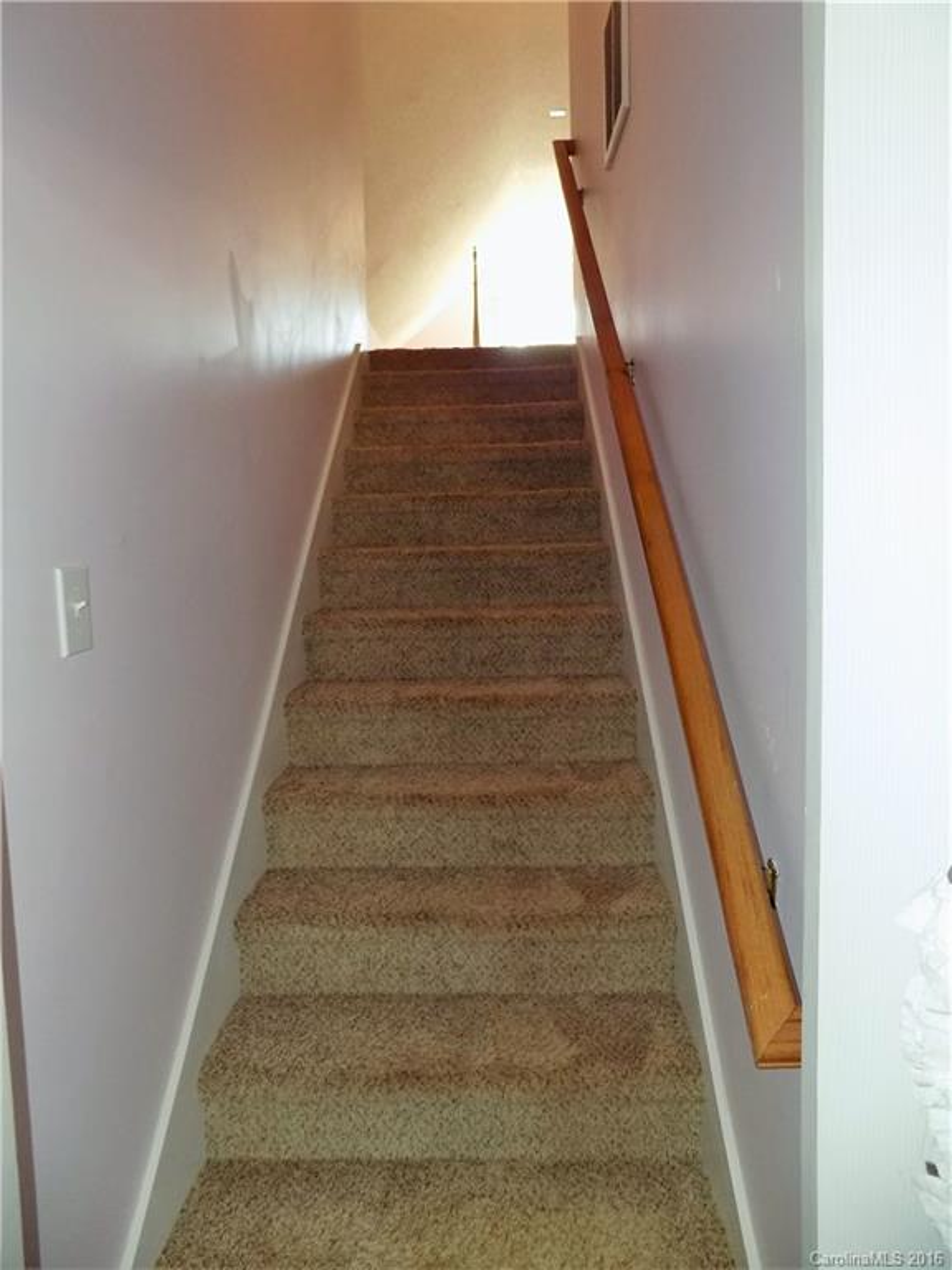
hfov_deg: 58.9
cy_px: 635
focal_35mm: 23
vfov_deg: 73.9
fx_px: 843
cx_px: 476
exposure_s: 1/30
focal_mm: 4
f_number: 3.1
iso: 200
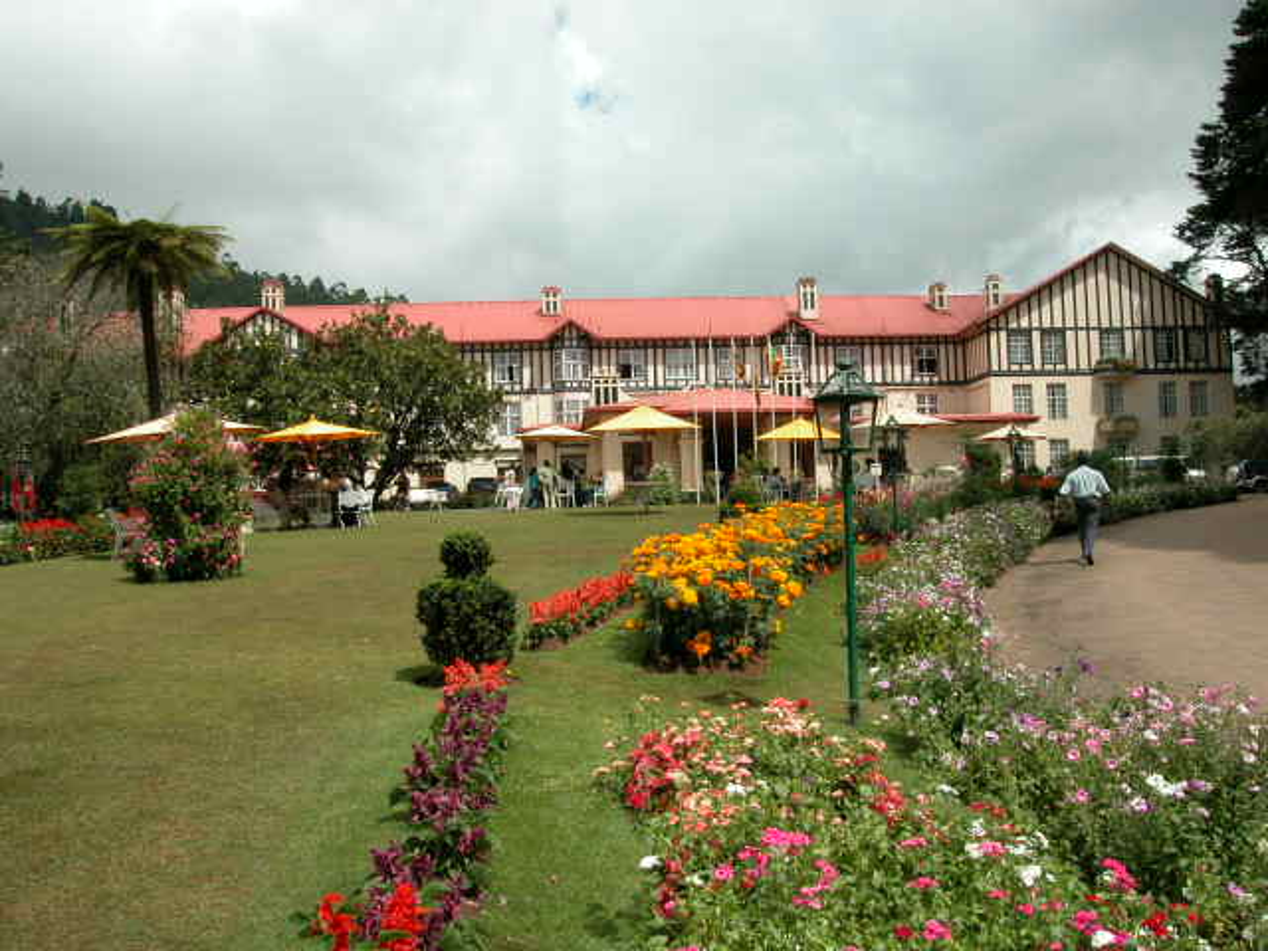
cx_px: 634
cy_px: 476
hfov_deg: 63.4
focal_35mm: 28
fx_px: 1026
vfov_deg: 49.7
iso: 100
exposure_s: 1/385
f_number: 6.3
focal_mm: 7.1
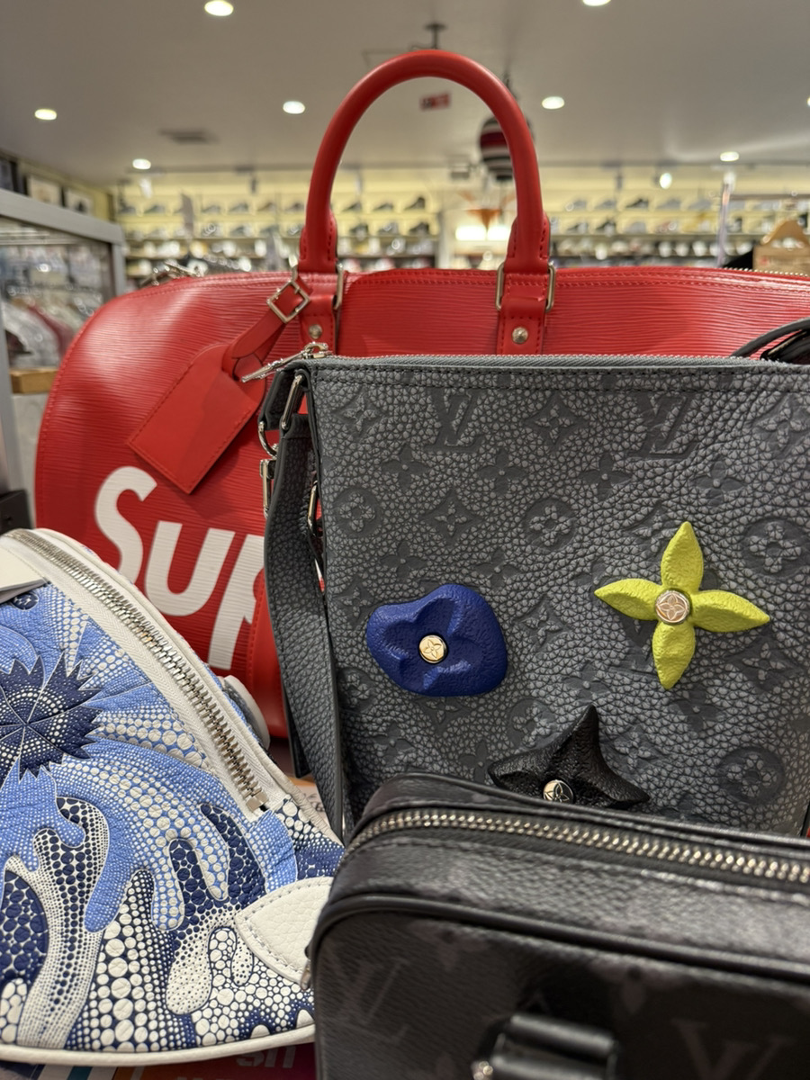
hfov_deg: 56.8
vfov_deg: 71.6
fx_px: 749
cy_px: 540
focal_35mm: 24
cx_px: 405
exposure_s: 1/96
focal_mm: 6.76
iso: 200
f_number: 1.78
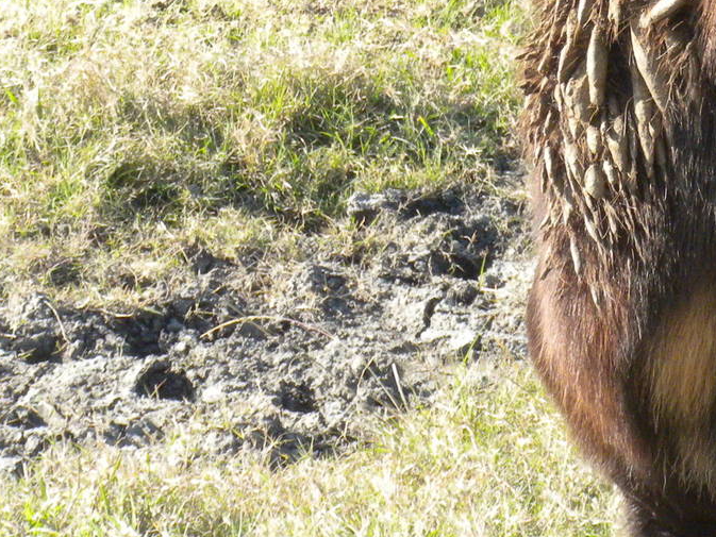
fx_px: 5855
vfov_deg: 5.2
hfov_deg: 7.0
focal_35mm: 283
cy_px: 45
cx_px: 753
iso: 349
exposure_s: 1/434
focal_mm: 21
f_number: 5.1
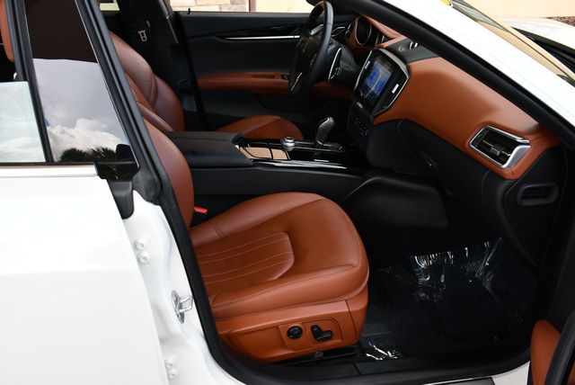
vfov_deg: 36.9
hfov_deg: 53.1
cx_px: 288
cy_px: 192
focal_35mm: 36
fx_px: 576
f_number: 5
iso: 400
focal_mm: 18
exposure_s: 1/250
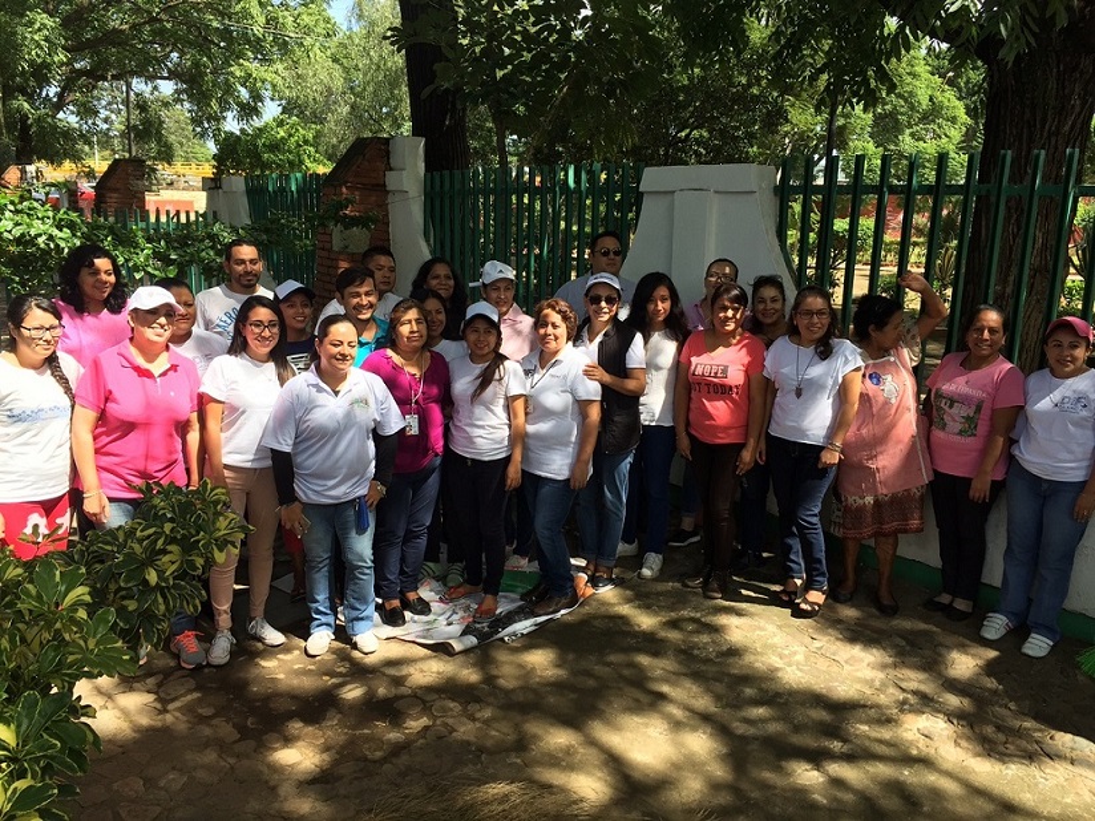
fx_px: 917
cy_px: 410
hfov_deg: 61.7
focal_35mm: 29
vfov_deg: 48.2
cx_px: 548
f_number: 2.2
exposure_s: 1/565
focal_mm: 4.15
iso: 32
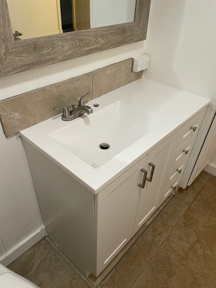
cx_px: 108
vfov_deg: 67.3
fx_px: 216
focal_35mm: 26
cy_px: 144
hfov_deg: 53.1
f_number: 1.6
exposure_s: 1/60
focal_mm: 4.2
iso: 200
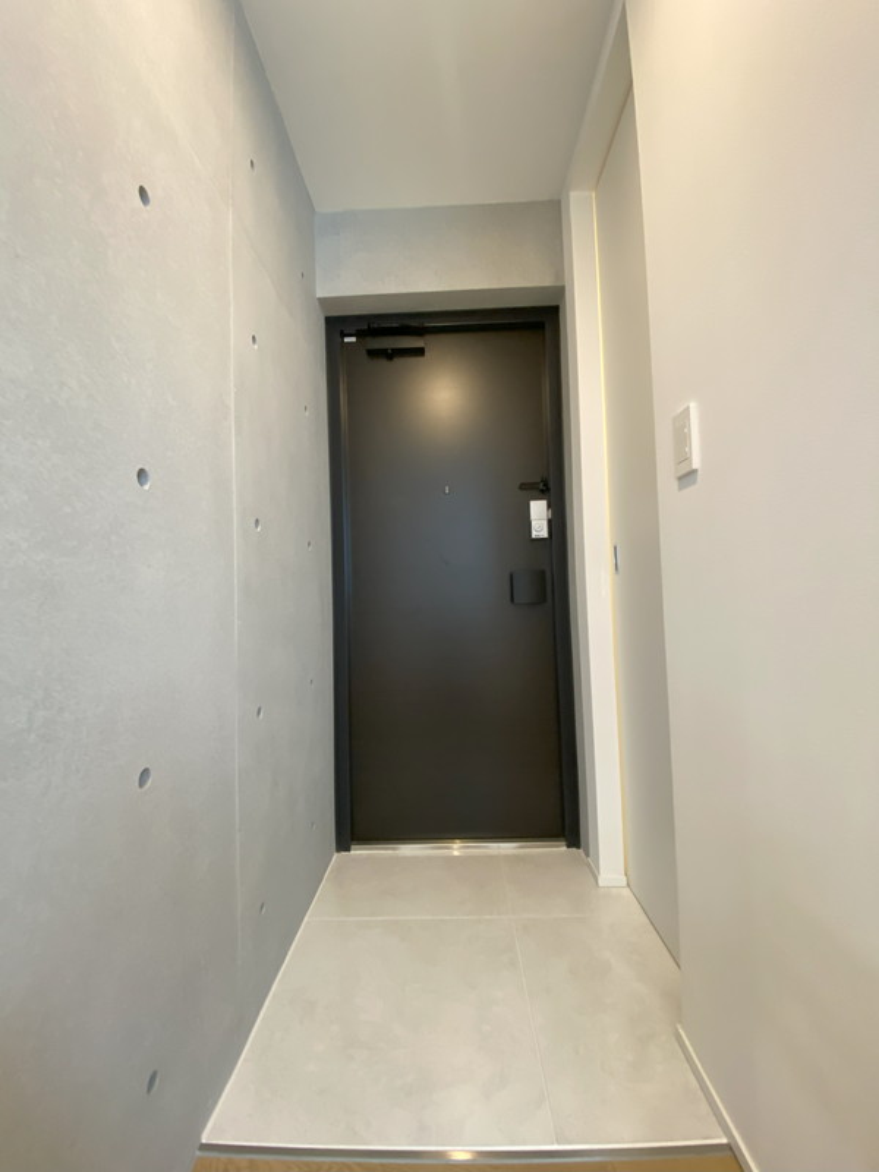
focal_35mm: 13
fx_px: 440
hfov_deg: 89.9
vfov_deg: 106.2
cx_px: 440
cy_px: 586
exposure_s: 1/50
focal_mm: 1.54
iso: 400
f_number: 2.4
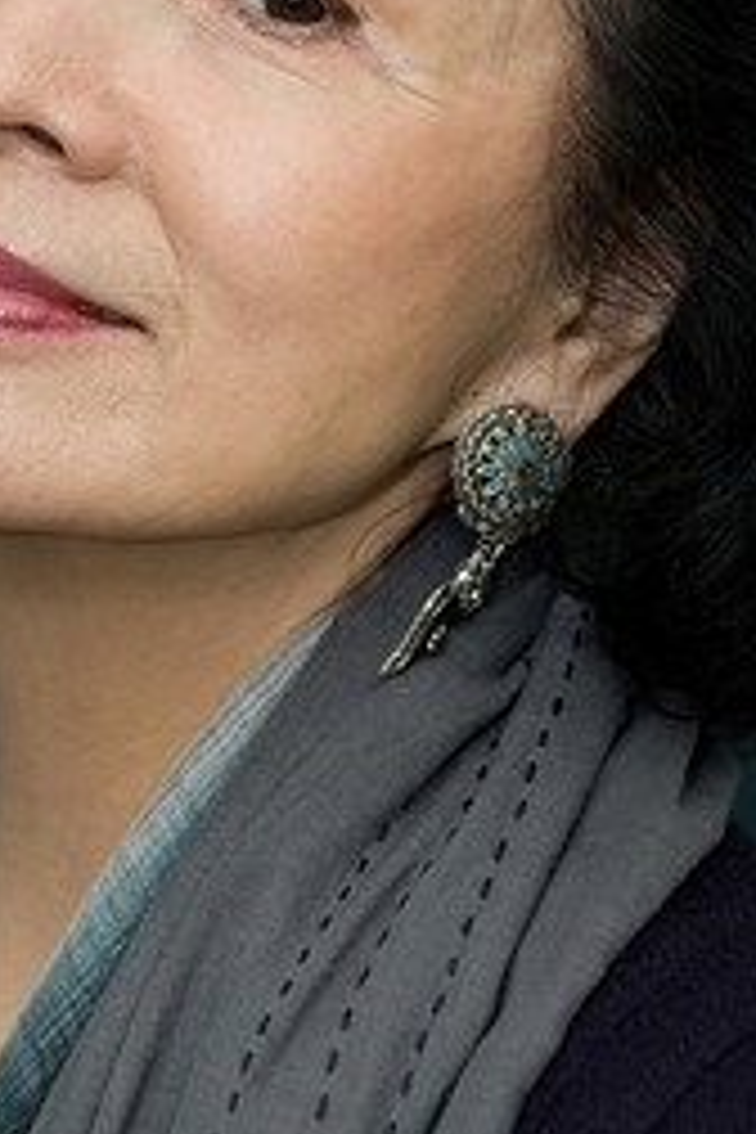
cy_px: 202
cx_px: 297
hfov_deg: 6.4
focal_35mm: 214
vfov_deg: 9.6
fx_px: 6740
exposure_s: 1/80
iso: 320
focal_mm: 120
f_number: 4
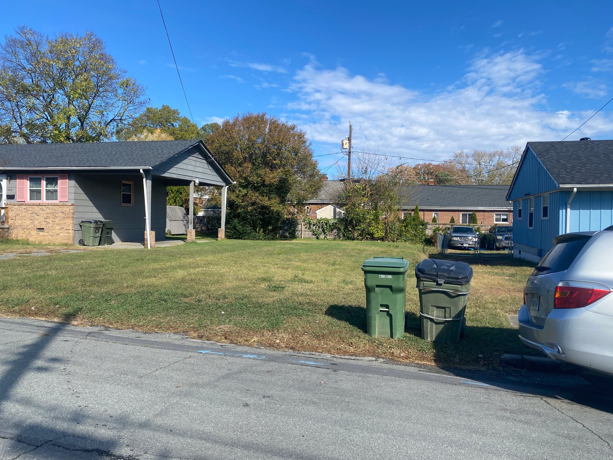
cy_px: 230
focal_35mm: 26
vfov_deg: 53.1
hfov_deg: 67.3
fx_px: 460
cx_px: 306
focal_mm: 4.25
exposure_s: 1/2315
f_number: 1.8
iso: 32
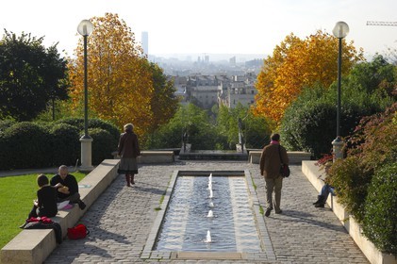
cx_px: 198
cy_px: 132
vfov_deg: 17.5
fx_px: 859
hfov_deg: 26.0
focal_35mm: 78
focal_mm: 52
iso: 160
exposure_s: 1/160
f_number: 11
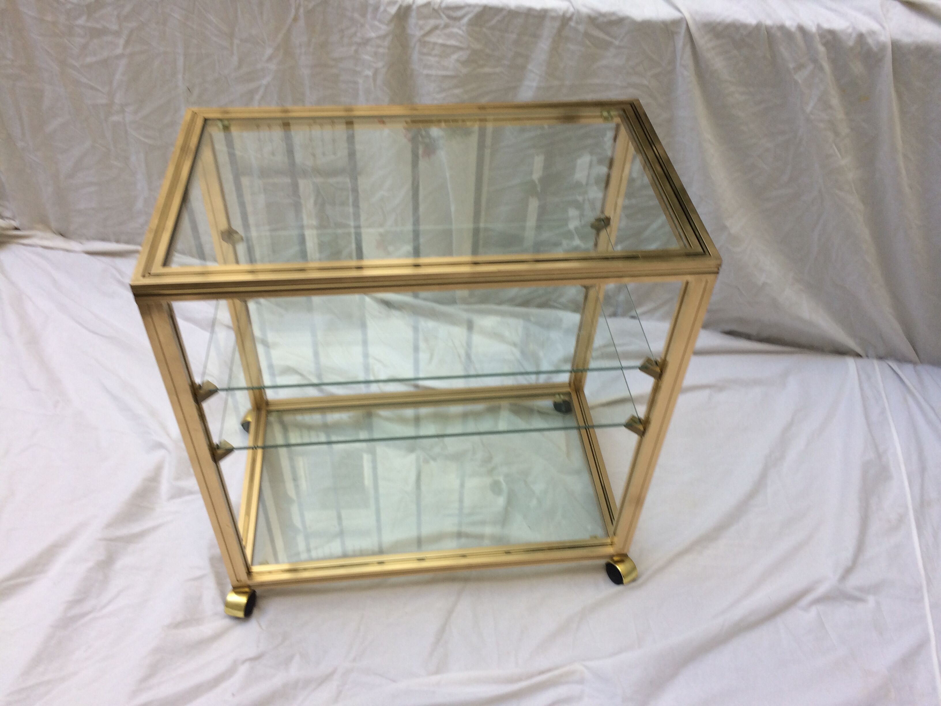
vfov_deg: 48.2
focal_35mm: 29
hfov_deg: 61.7
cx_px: 470
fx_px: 788
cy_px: 353
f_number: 2.2
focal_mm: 4.15
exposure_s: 1/106
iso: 32
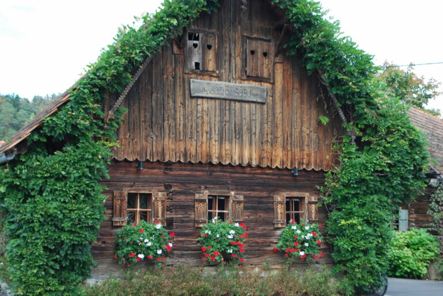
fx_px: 664
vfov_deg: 25.1
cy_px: 148
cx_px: 222
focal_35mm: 54
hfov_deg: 36.9
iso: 200
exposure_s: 1/125
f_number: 5.6
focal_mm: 36
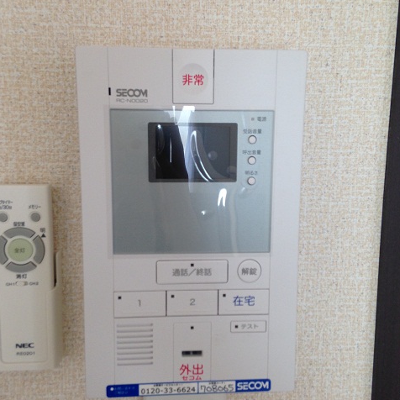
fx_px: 523
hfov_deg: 41.9
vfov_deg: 41.9
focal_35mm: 40
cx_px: 201
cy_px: 204
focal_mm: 4.12
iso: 50
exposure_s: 1/60
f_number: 2.4
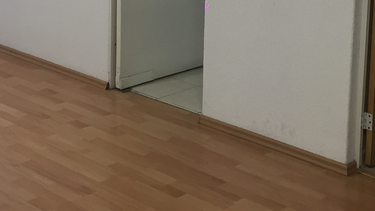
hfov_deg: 26.5
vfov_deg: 14.6
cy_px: -42
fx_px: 795
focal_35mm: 80
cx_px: 204
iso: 40
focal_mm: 4.15
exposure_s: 1/40
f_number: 2.2
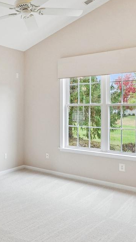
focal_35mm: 39
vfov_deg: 51.3
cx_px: -16
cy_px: 106
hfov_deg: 27.5
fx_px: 251
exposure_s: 1/125
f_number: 4
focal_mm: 16.5
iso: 1250
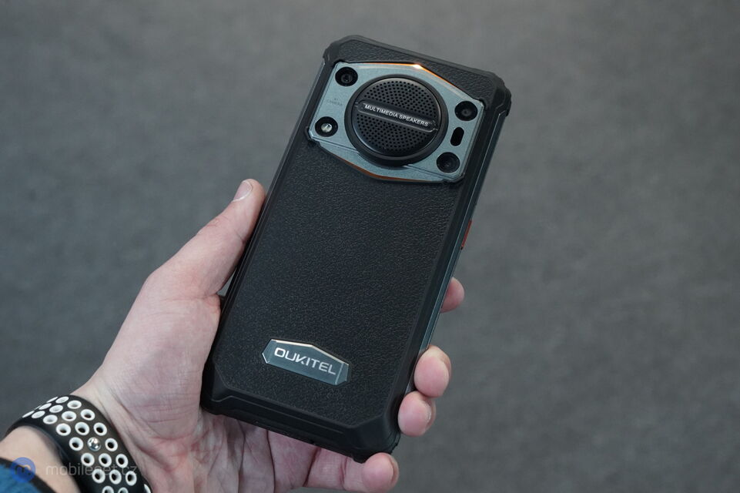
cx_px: 370
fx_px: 1027
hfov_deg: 39.6
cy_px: 246
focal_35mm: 50
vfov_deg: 27.0
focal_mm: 50
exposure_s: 1/160
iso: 6400
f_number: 8
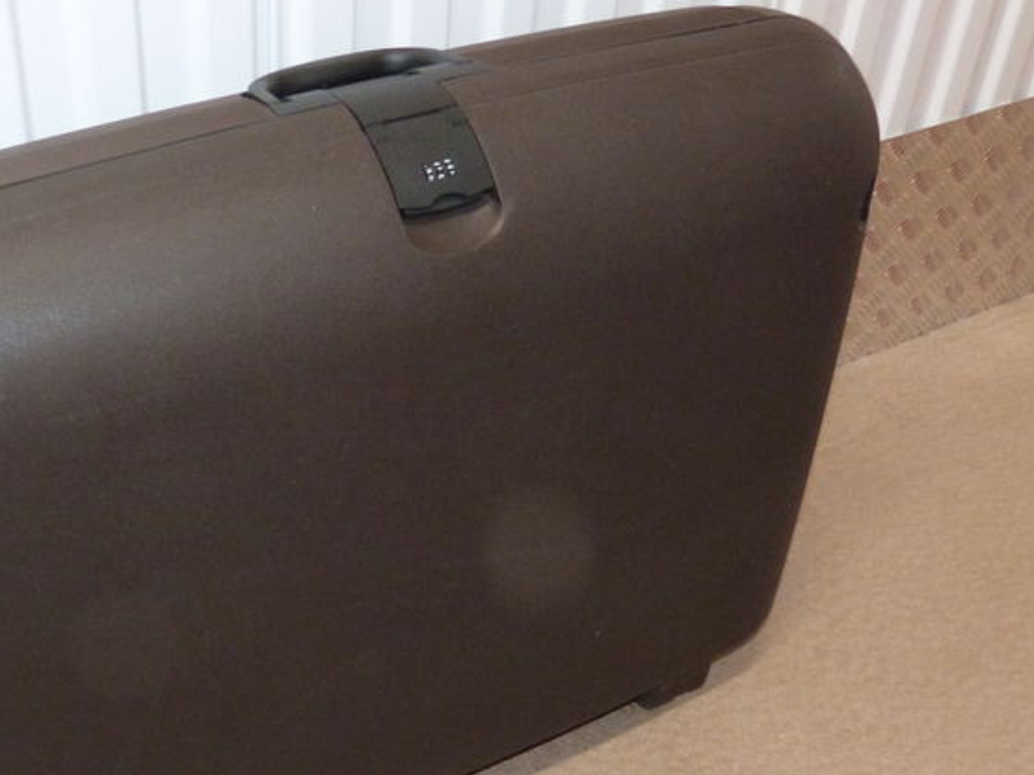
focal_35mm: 45
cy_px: 502
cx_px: 333
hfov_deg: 41.5
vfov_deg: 32.0
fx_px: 1344
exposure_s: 1/60
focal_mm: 4.5
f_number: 2.8
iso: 400
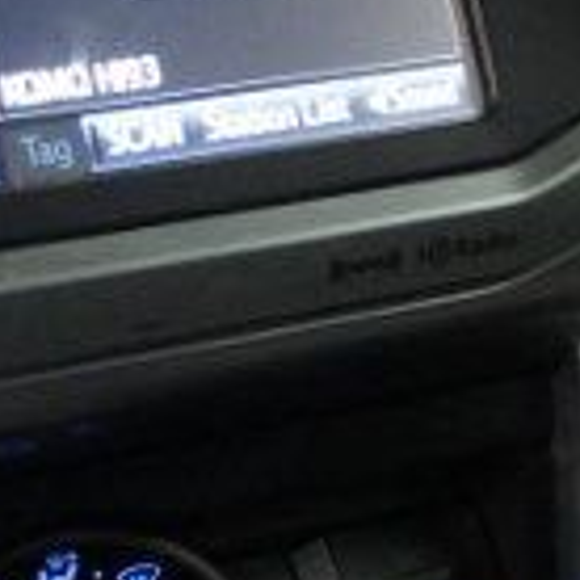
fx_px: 3223
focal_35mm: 170
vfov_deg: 10.2
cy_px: 523
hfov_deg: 10.0
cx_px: 786
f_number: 3.5
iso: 1600
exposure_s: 1/40
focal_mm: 18
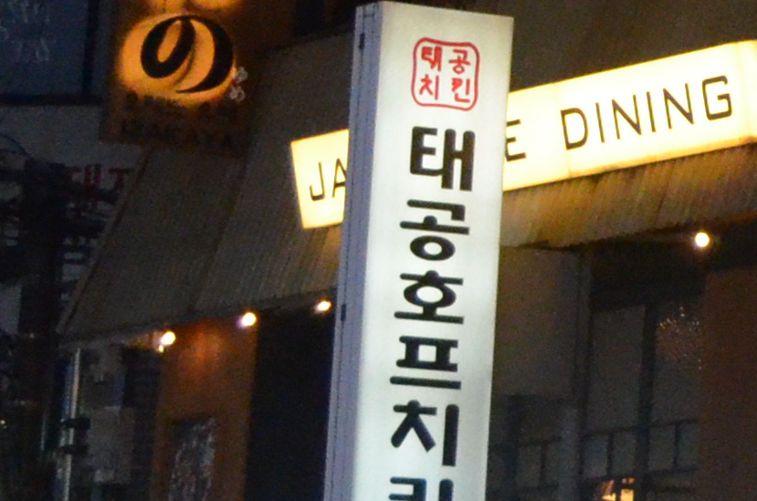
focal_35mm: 214
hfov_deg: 8.9
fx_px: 4490
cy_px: -401
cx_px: 1681
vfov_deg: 6.3
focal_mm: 24
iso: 4000
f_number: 4.5
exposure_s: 1/250
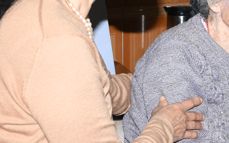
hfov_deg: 18.0
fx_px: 693
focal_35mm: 111
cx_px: 259
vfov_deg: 11.7
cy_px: 13
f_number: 5
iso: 160
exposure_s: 1/200
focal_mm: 24
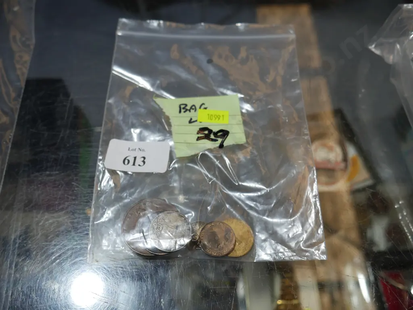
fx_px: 382
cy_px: 155
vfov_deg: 44.2
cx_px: 206
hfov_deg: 56.8
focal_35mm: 32
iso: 200
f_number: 4
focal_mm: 16
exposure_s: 1/125
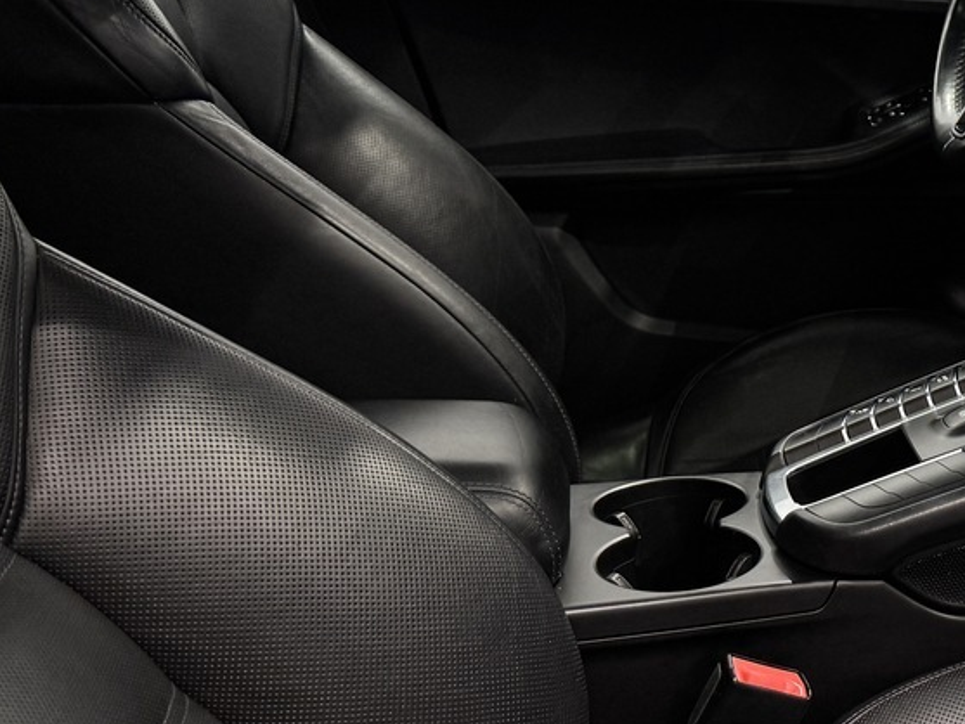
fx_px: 1729
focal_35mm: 62
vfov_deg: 23.5
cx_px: 1121
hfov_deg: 27.8
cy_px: 215
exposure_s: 1/100
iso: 100
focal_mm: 6.76
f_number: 1.78
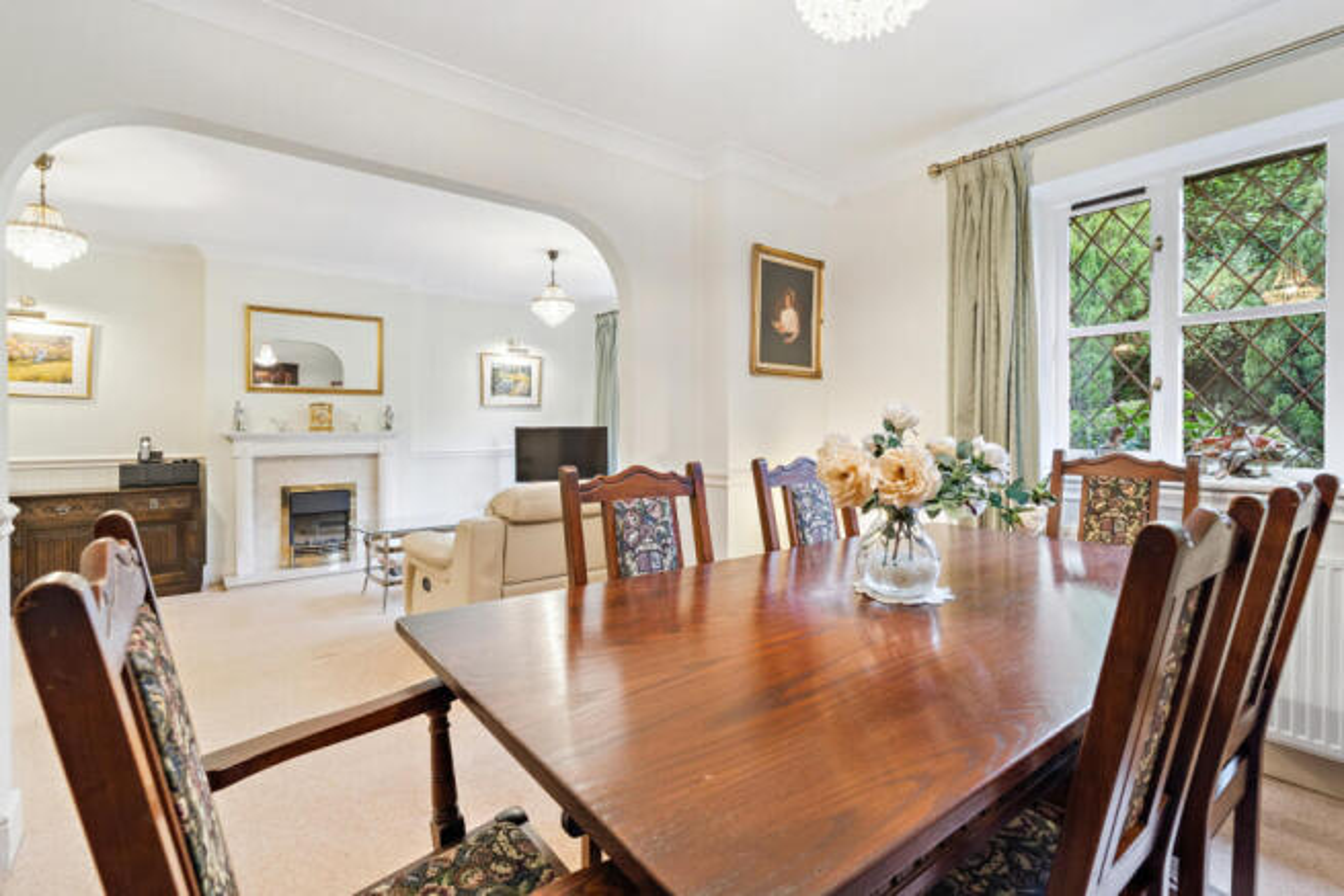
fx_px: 597
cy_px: 448
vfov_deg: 73.8
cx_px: 672
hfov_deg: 96.7
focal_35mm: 16
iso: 640
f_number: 8
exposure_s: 1/8
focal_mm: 16
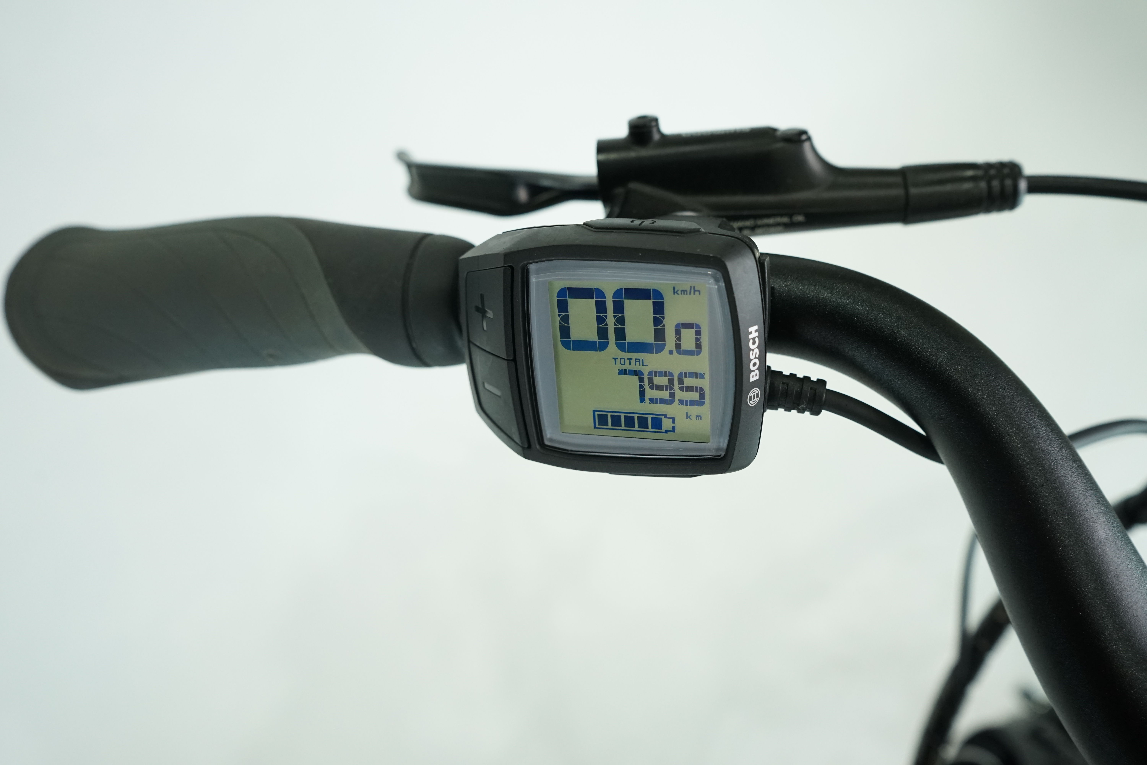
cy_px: 382
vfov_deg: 46.4
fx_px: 892
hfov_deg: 65.5
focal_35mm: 28
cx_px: 574
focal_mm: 28
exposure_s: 1/200
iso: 1600
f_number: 5.6
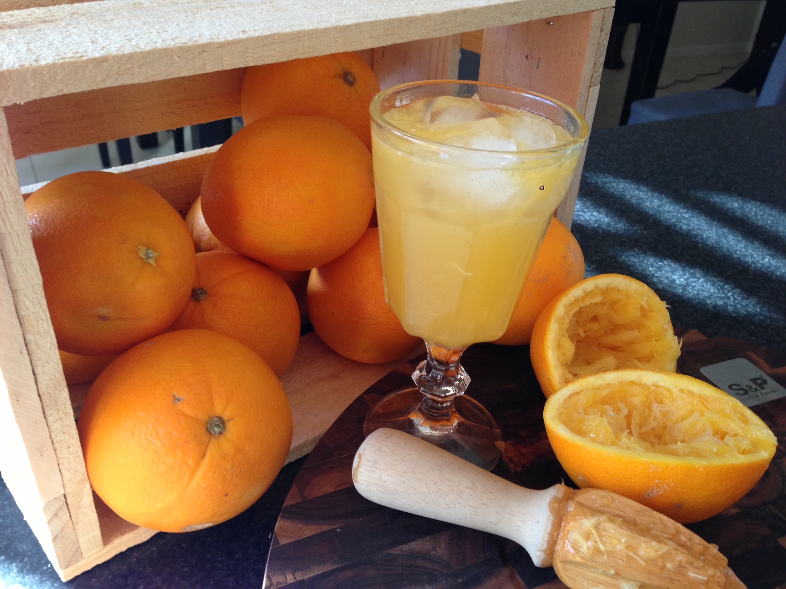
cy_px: 294
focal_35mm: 33
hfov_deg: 55.4
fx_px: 749
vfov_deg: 42.9
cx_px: 393
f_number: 2.4
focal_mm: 4.13
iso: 100
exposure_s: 1/20
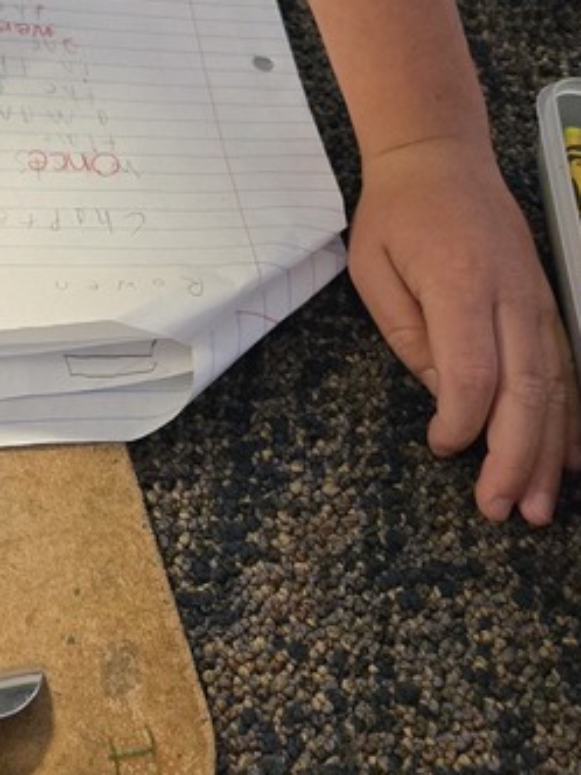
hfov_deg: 19.4
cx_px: -133
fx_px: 1589
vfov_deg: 22.8
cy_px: -357
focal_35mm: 71
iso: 1000
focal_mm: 5.4
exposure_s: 1/60
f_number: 1.8
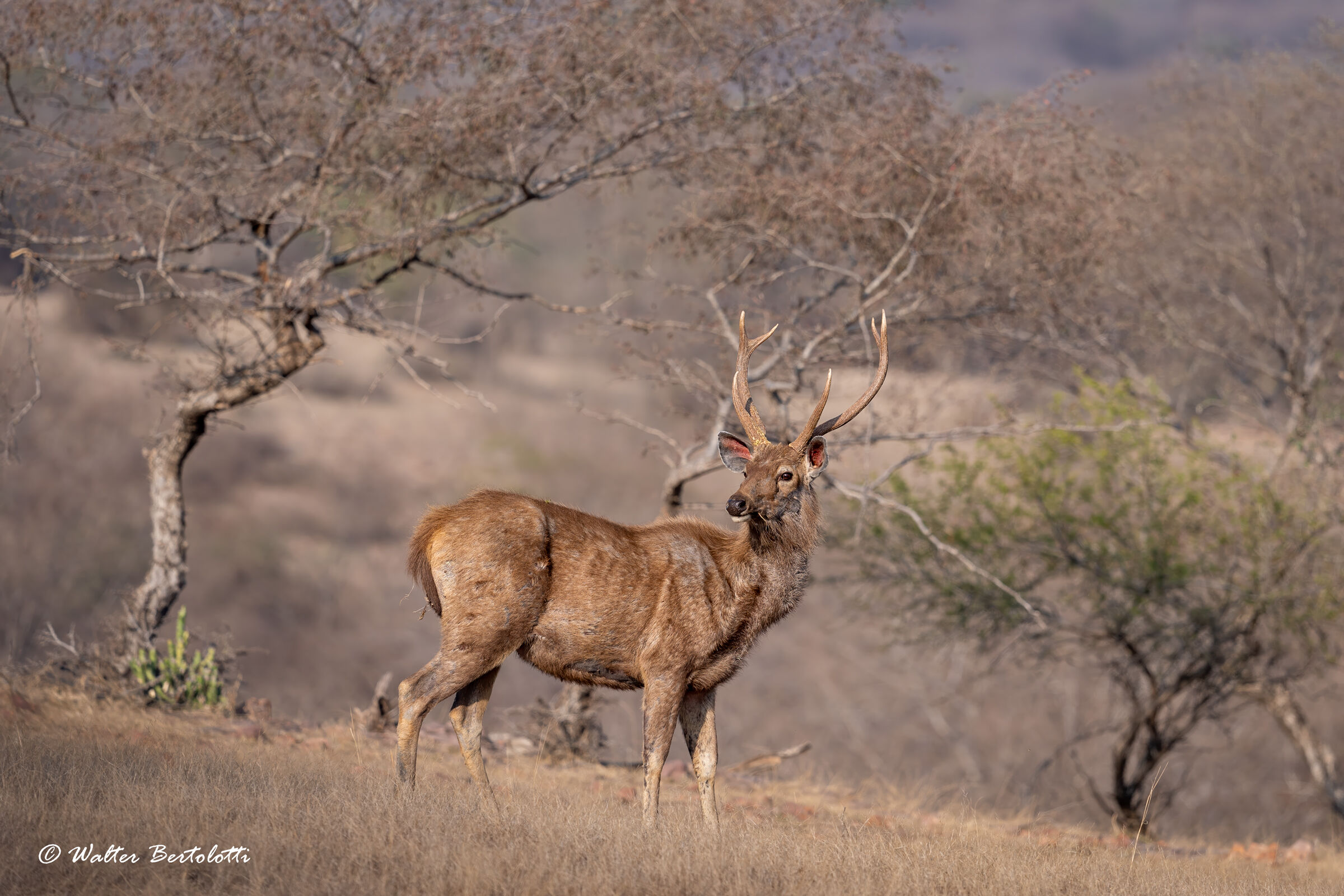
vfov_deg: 4.6
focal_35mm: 300
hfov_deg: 6.9
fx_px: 11199
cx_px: 672
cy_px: 448
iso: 250
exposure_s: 1/1000
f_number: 3.5
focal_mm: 300
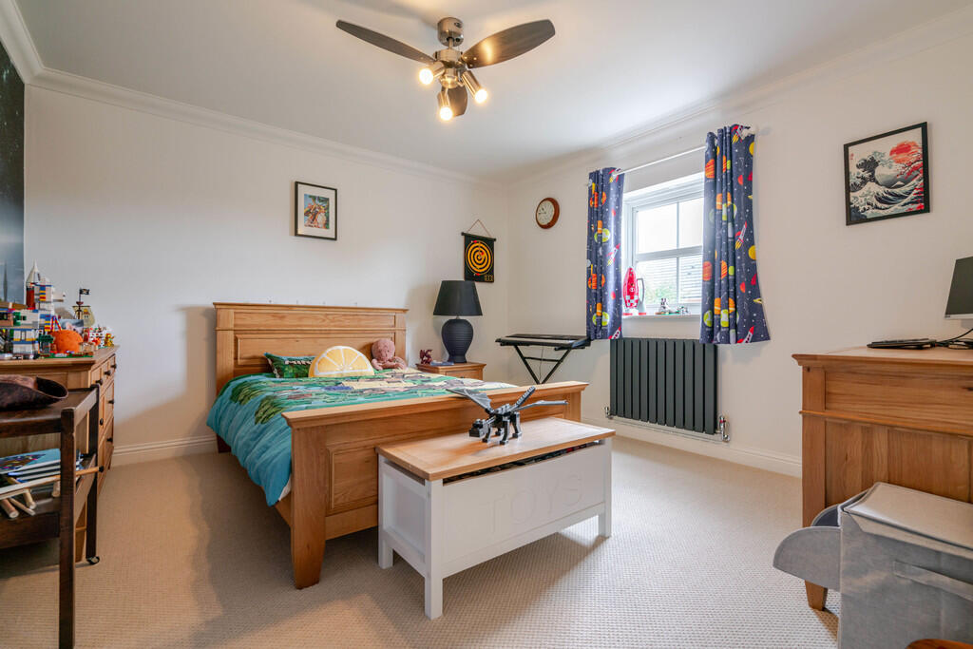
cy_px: 324
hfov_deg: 96.7
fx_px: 432
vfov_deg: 73.8
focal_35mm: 16
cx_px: 486
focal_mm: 16
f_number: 8
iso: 250
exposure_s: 1/8
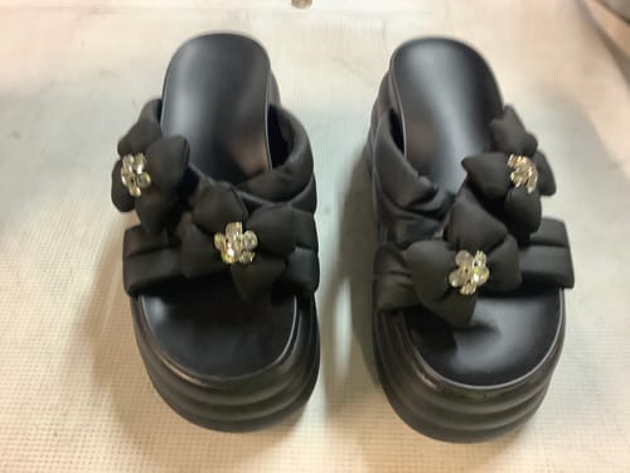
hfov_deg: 58.4
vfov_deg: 45.4
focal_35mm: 31
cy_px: 236
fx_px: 564
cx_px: 315
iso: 320
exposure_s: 1/33
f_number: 2.4
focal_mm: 3.3
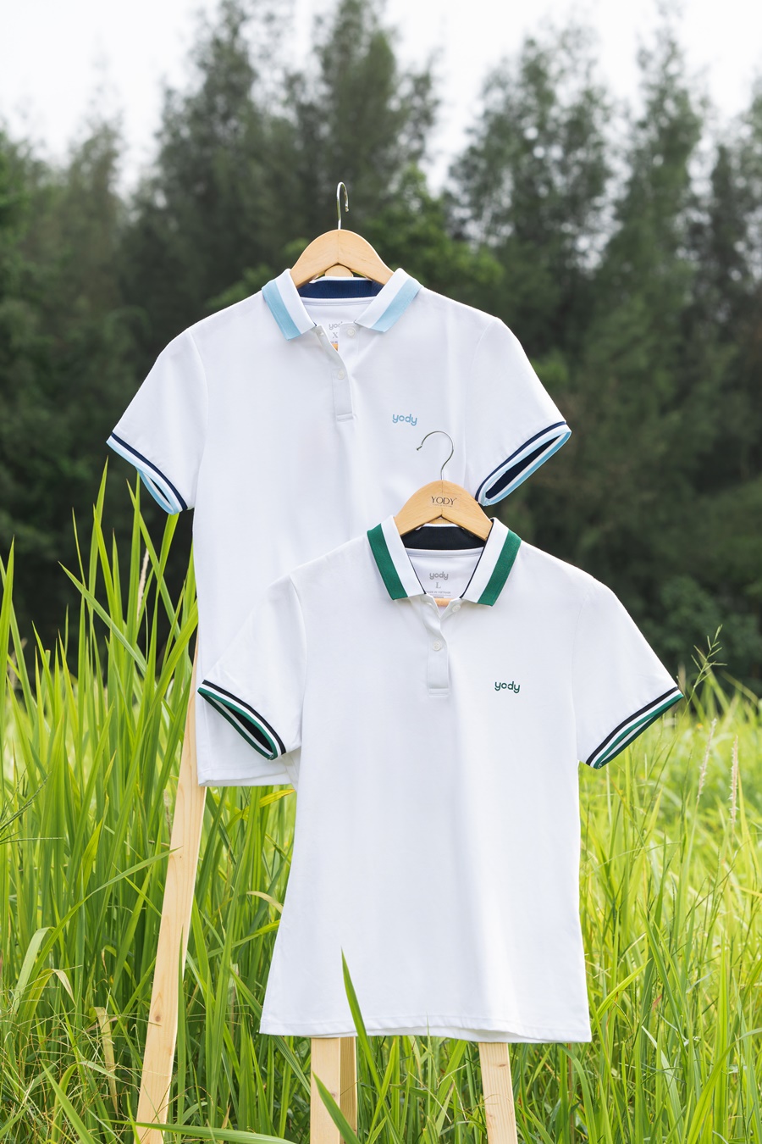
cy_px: 572
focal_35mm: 85
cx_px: 381
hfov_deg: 16.1
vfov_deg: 23.9
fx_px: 2699
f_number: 6.3
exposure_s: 1/250
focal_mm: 85
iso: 160
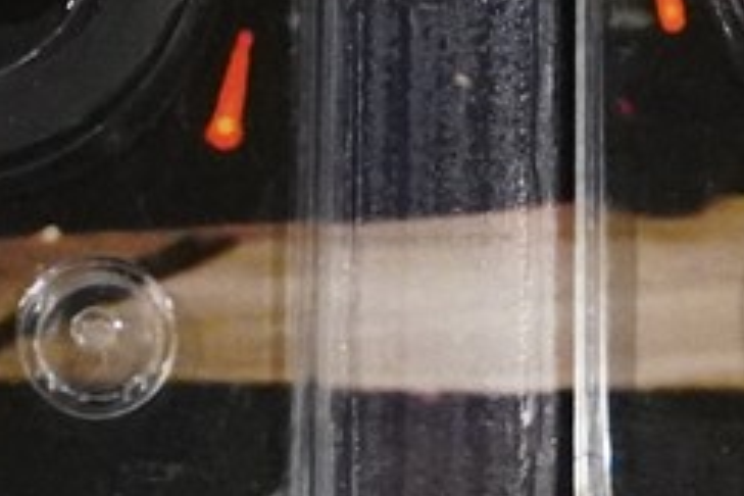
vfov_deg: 5.1
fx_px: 5311
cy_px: -801
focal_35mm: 257
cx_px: 401
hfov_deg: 8.0
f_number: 4.5
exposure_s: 1/100
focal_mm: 26
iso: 5000
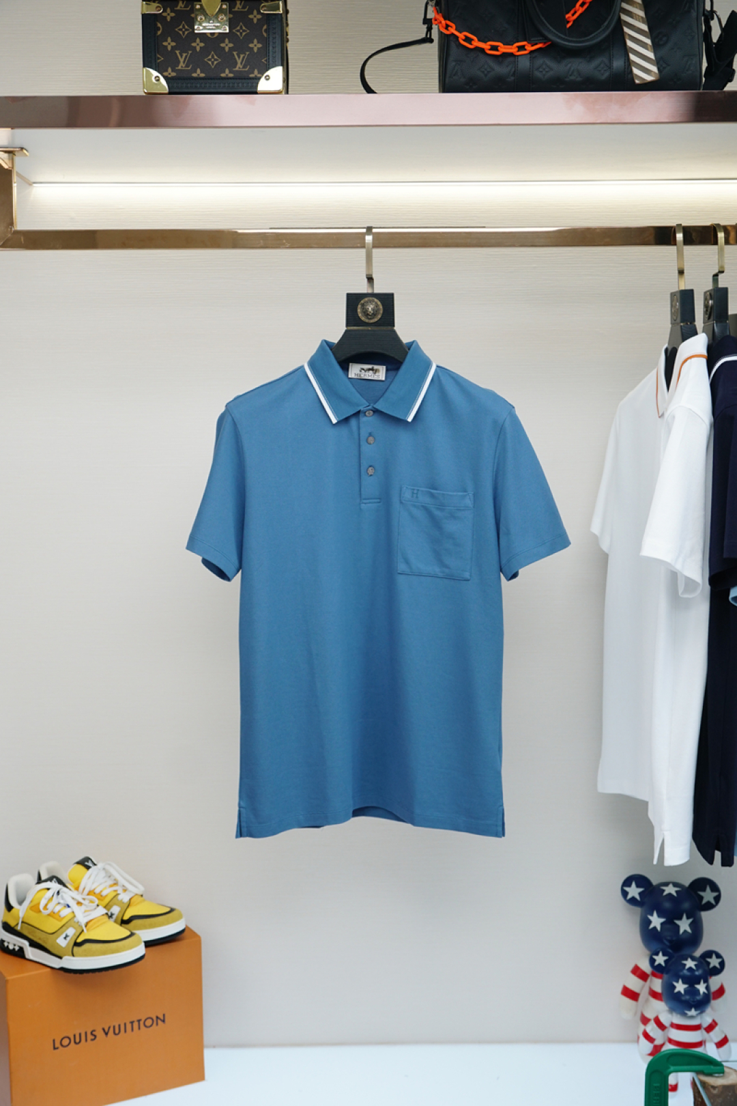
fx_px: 1336
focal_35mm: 44
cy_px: 553
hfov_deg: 30.8
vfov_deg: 45.0
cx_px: 368
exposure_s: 1/250
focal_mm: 29
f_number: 4
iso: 320
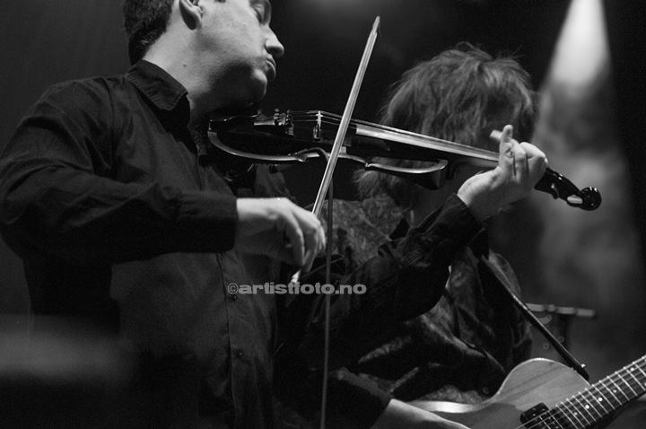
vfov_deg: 11.4
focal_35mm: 120
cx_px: 323
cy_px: 214
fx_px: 2150
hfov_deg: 17.1
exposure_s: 1/125
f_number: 2.8
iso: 2500
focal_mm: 80
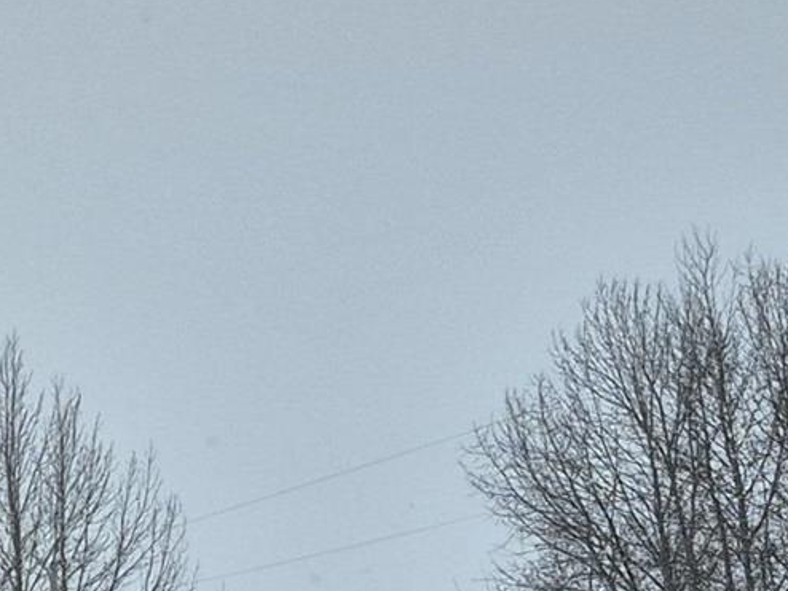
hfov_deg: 12.6
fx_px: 3257
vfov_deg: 10.2
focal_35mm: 143
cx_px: -605
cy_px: 679
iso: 25
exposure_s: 1/3488
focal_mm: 5.4
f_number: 1.8
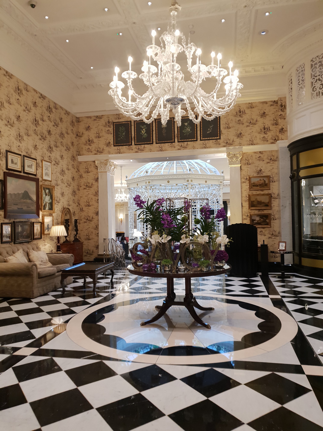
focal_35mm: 26
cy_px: 216
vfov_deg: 67.3
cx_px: 162
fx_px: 323
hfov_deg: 53.1
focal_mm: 4.3
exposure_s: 1/50
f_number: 1.5
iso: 200
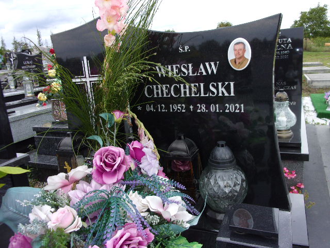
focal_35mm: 28
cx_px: 165
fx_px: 267
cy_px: 124
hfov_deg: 63.4
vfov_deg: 49.7
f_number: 3.9
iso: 80
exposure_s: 1/200
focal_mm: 5.1
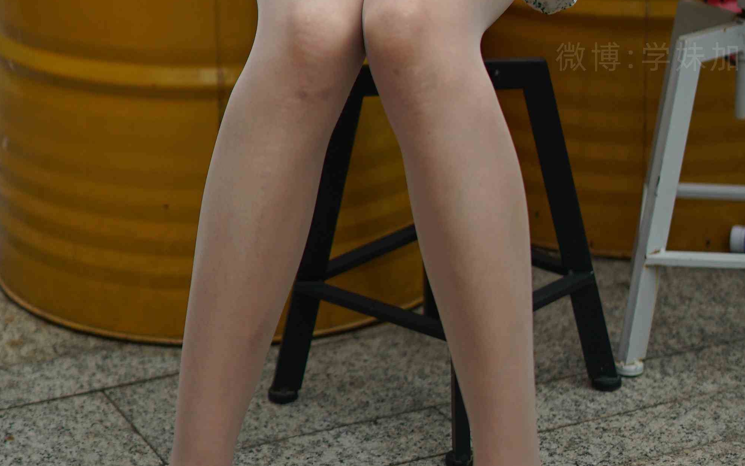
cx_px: 332
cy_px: 53
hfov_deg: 19.1
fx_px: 2213
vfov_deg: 11.9
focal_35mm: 109
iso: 200
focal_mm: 50
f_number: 1.8
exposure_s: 1/8000
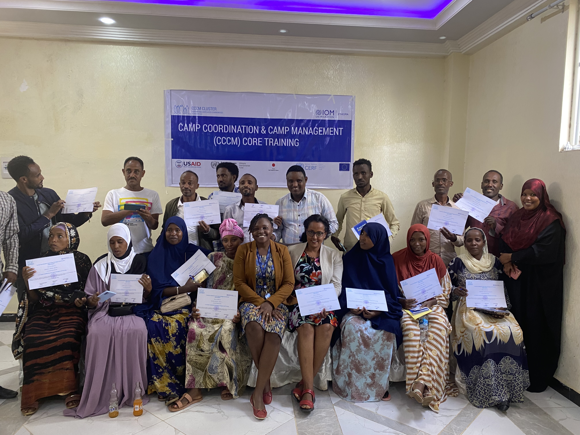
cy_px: 218
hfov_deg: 67.3
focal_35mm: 26
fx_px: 436
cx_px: 290
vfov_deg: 53.1
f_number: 1.8
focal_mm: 4.25
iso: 160
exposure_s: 1/50
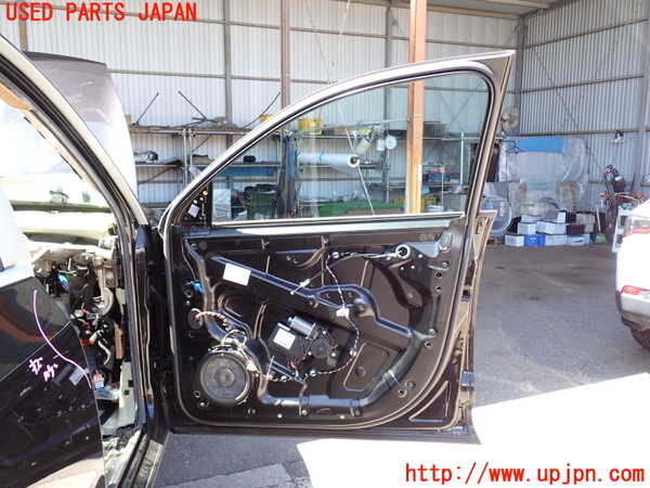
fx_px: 563
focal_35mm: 30
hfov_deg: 60.0
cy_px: 244
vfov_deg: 46.8
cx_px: 325
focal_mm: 5.4
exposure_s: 1/80
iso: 100
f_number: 3.2
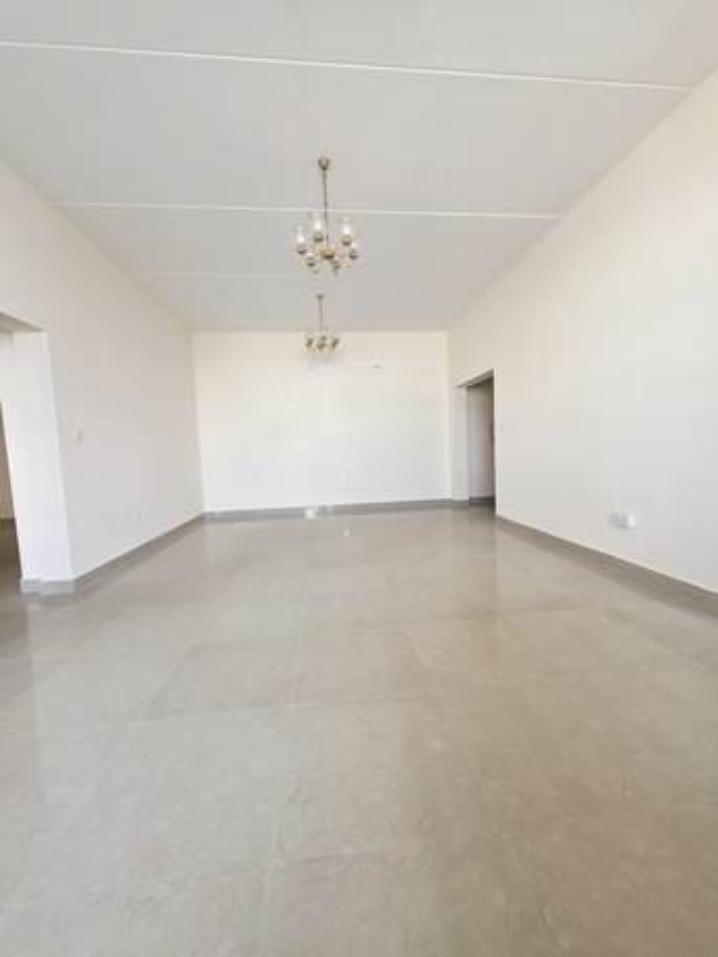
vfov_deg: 106.2
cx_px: 359
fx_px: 359
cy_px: 478
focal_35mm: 13
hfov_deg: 89.9
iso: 250
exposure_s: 1/101
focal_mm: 2.2
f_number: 1.9
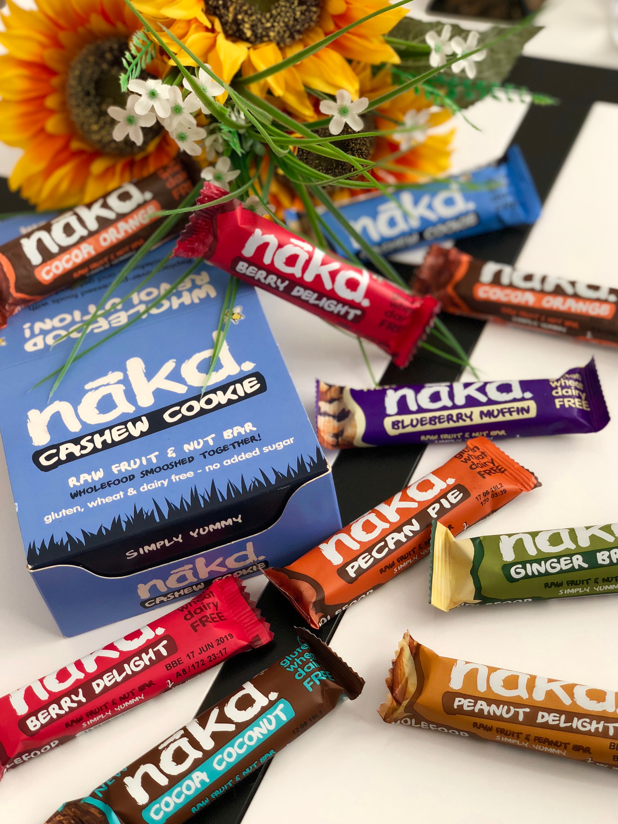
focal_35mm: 55
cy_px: 402
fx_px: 1309
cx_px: 319
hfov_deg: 26.6
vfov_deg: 34.9
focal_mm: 6
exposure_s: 1/60
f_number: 2.4
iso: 64
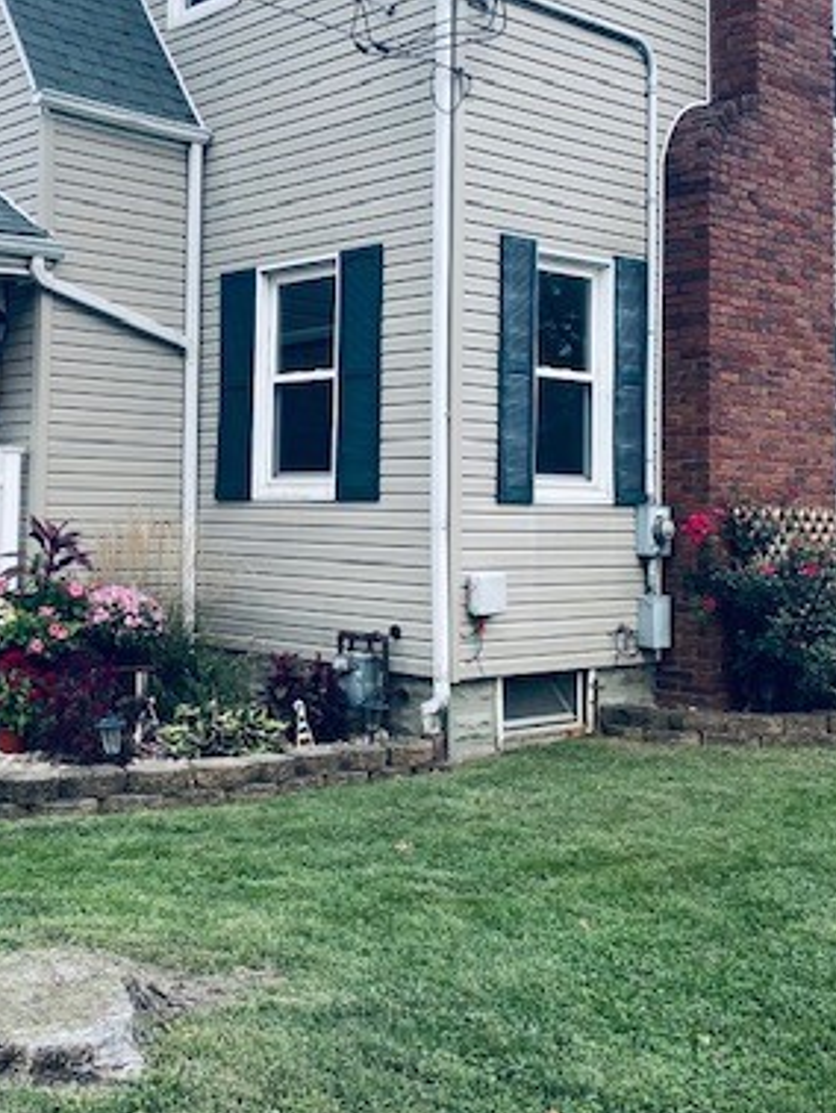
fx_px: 1415
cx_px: 250
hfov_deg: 32.5
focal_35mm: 44
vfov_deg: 42.7
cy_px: 439
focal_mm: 4.25
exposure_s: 1/327
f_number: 1.8
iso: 32
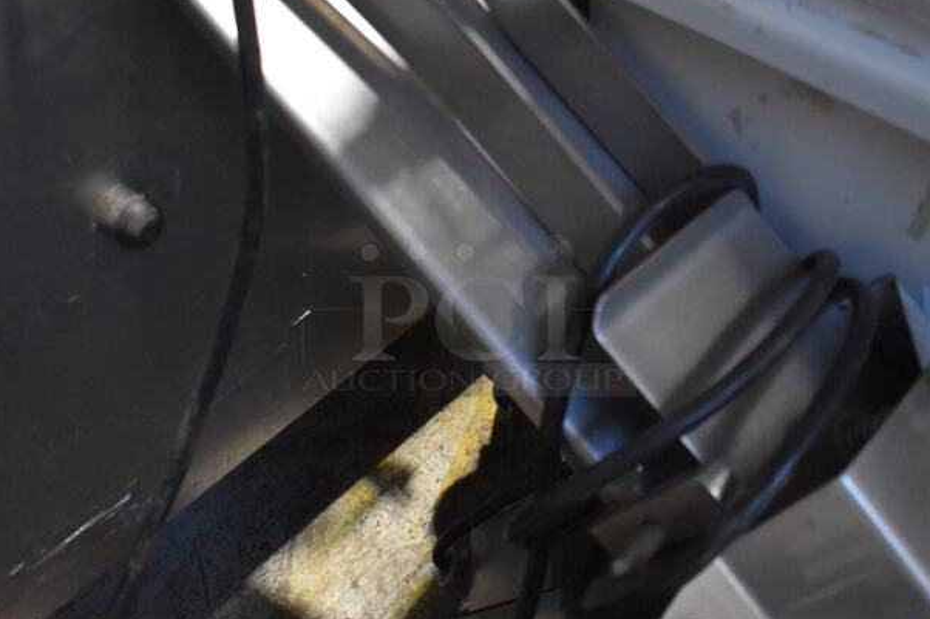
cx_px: 465
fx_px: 1059
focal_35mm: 41
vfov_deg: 32.6
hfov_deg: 47.4
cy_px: 316
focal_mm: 18
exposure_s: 1/125
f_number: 3.5
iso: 5600
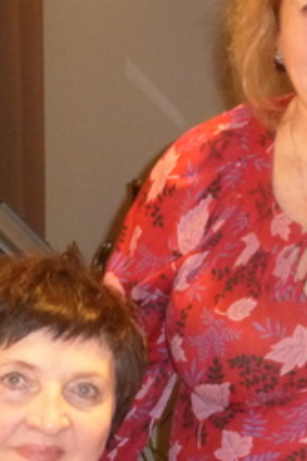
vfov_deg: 11.3
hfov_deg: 7.5
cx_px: 312
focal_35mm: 182
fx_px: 2328
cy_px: 274
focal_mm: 11.7
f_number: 4.9
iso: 800
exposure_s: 1/8
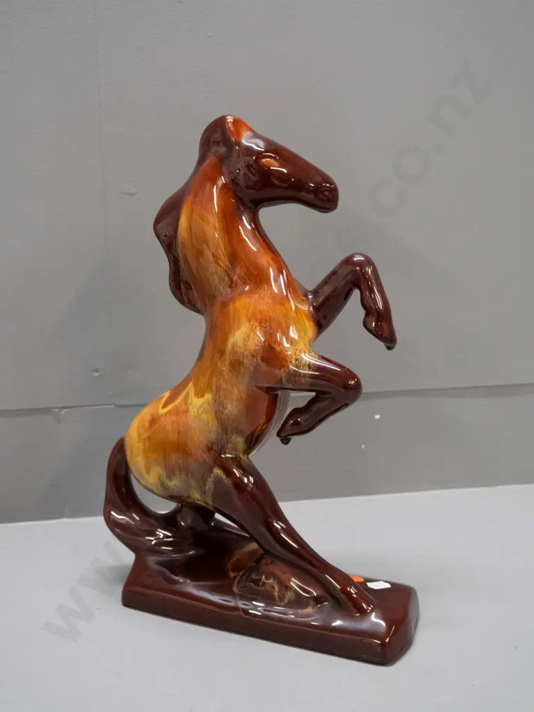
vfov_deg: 42.9
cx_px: 267
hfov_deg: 32.9
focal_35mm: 44
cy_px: 356
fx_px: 905
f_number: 4.5
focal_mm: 22
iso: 3200
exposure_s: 1/160
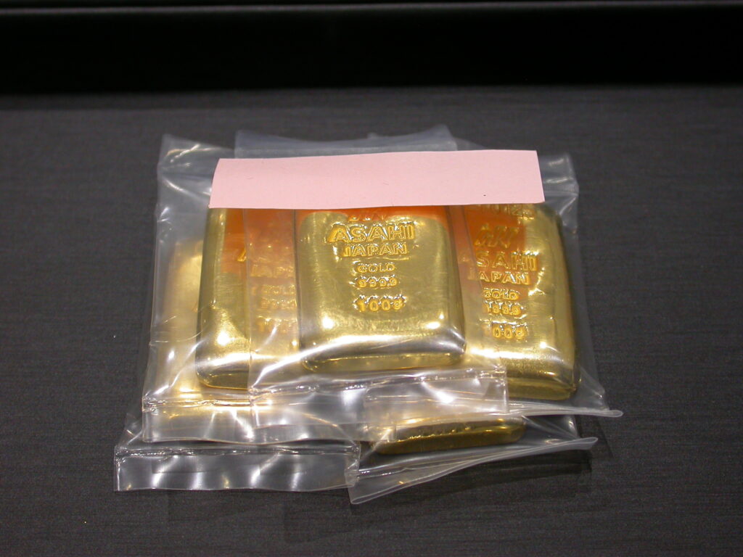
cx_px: 372
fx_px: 1417
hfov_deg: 29.4
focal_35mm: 66
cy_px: 278
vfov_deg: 22.3
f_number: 3.2
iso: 100
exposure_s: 1/49.5
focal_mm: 13.8
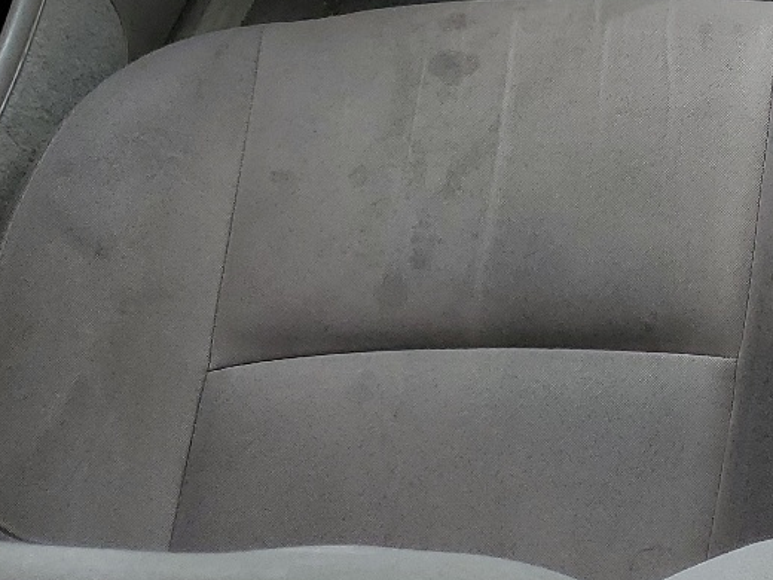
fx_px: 1786
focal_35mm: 80
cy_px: -141
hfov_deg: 21.4
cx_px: 1084
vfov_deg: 17.5
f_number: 1.5
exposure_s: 1/149
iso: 50
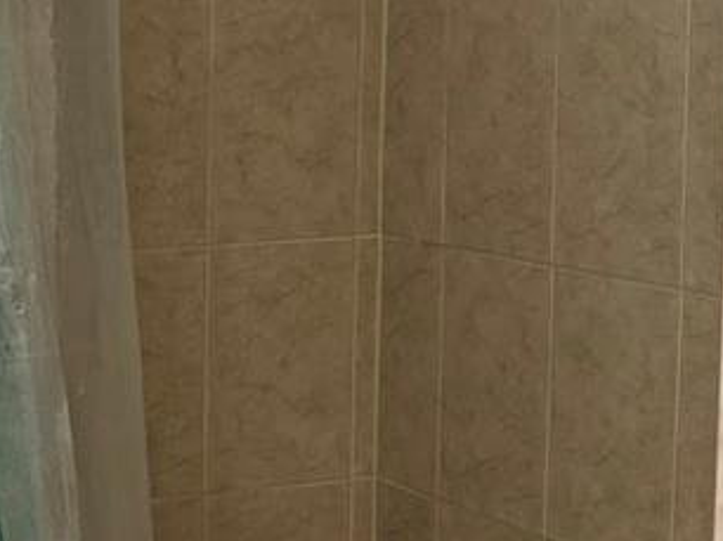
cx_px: -154
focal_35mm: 102
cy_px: 281
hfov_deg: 18.3
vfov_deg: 14.5
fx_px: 2129
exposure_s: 1/120
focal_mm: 5.96
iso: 50
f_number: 1.6
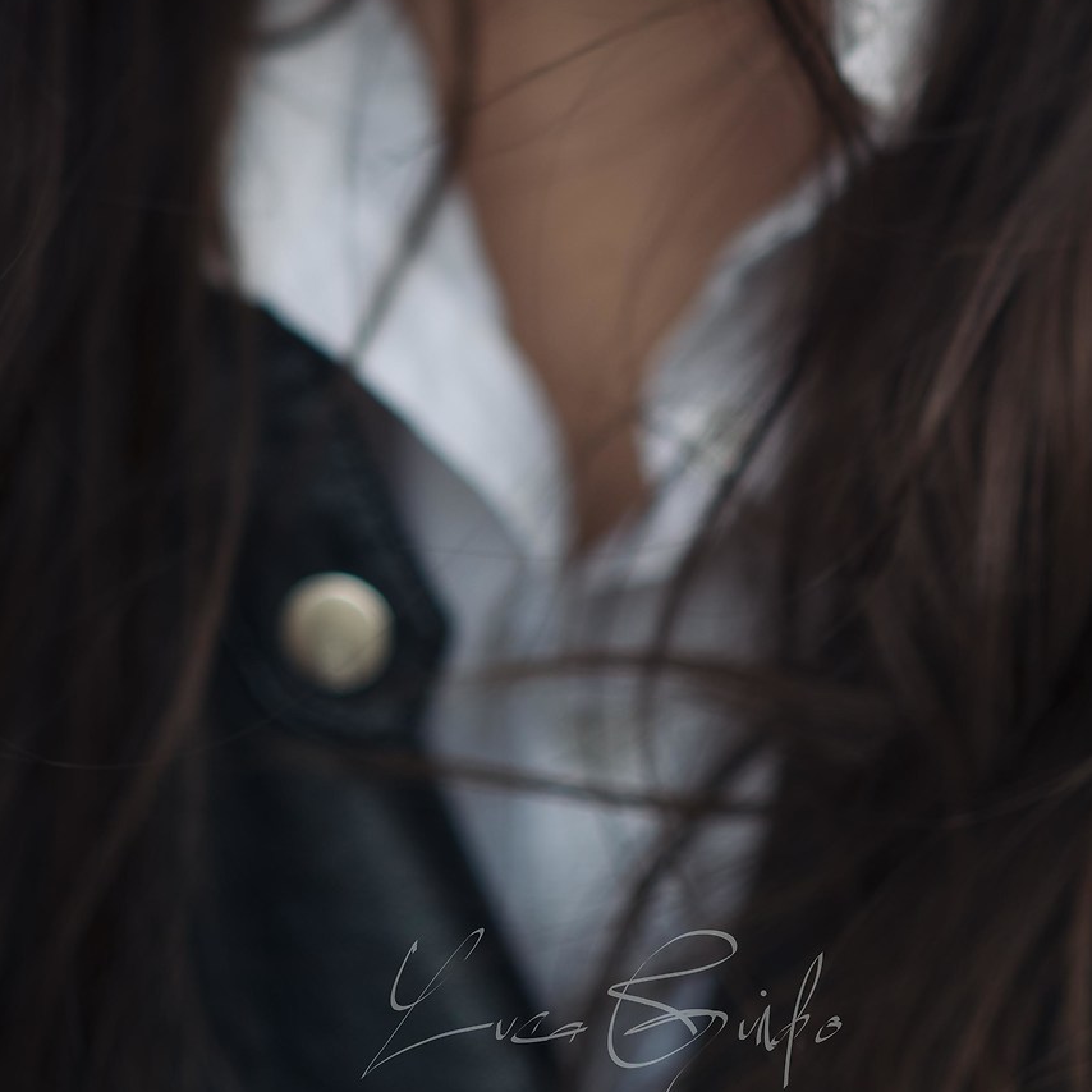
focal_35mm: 203
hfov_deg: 8.6
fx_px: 7245
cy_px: -386
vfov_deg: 8.5
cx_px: 610
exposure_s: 1/1000
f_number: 2.5
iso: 125
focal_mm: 85
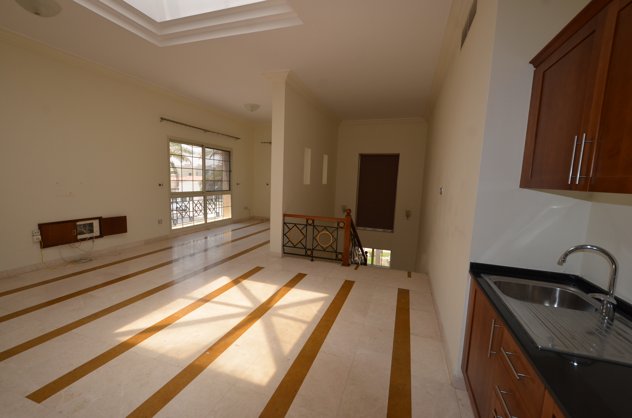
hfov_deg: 100.5
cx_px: 316
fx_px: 263
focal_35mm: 15
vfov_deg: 77.1
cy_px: 209
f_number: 6.3
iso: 400
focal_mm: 10
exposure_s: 1/250
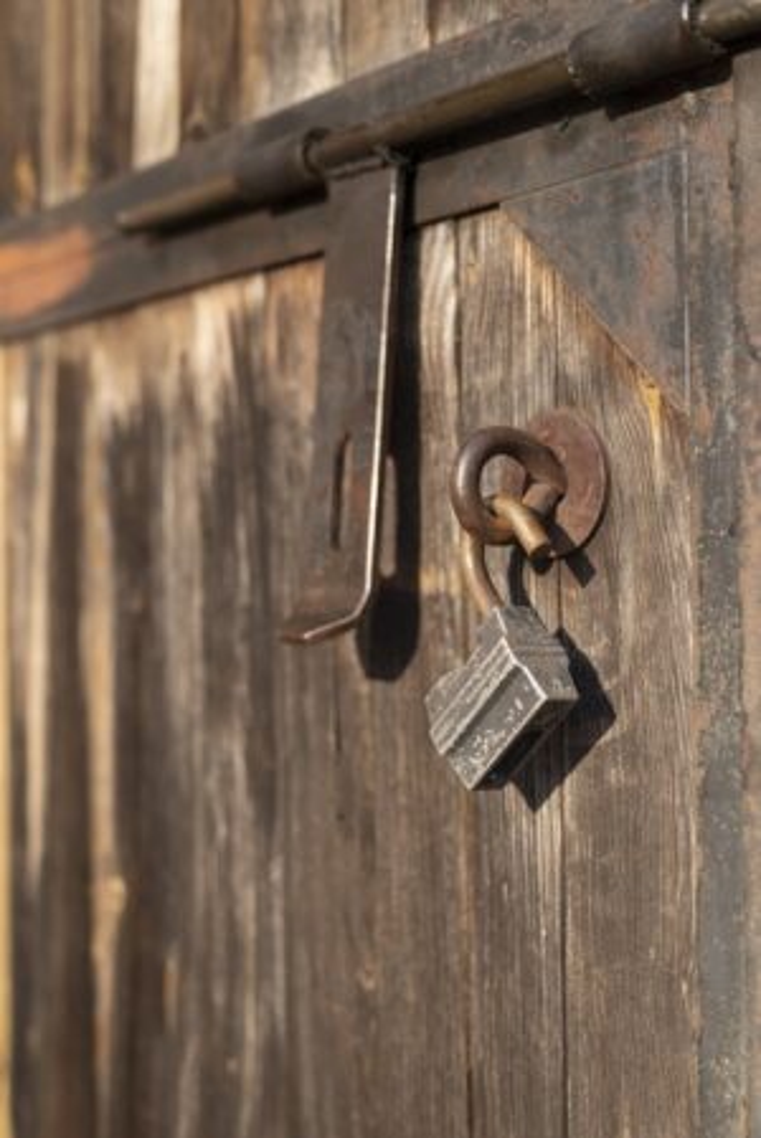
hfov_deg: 27.0
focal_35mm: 50
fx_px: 1583
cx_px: 380
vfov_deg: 39.6
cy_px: 569
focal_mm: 50
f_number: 2.8
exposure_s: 1/4000
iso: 640
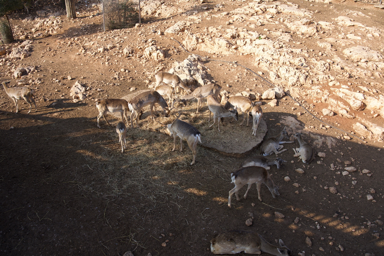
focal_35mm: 28
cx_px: 192
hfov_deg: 65.5
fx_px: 299
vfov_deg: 46.4
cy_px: 128
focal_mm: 28
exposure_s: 1/320
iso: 100
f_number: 4.5
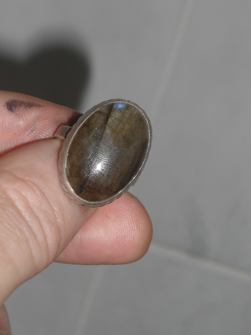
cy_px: 168
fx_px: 1015
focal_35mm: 105
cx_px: 126
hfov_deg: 14.1
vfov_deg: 18.7
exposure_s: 1/60
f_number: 5.9
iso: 80
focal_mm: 18.8
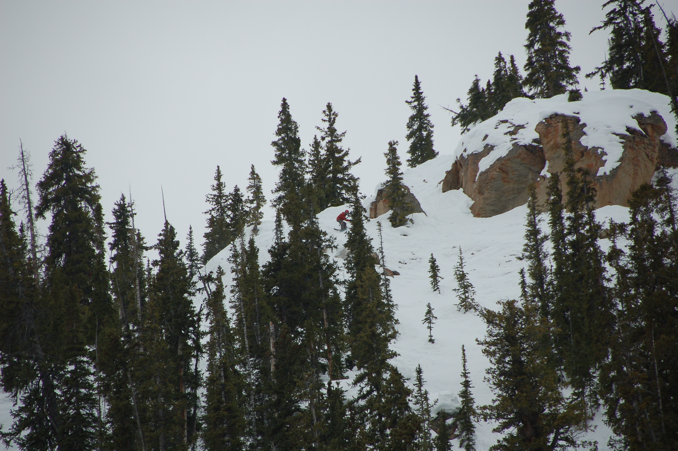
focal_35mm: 300
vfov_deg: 4.6
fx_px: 5645
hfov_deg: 6.9
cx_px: 339
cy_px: 226
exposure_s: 1/1000
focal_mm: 200
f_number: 5.6
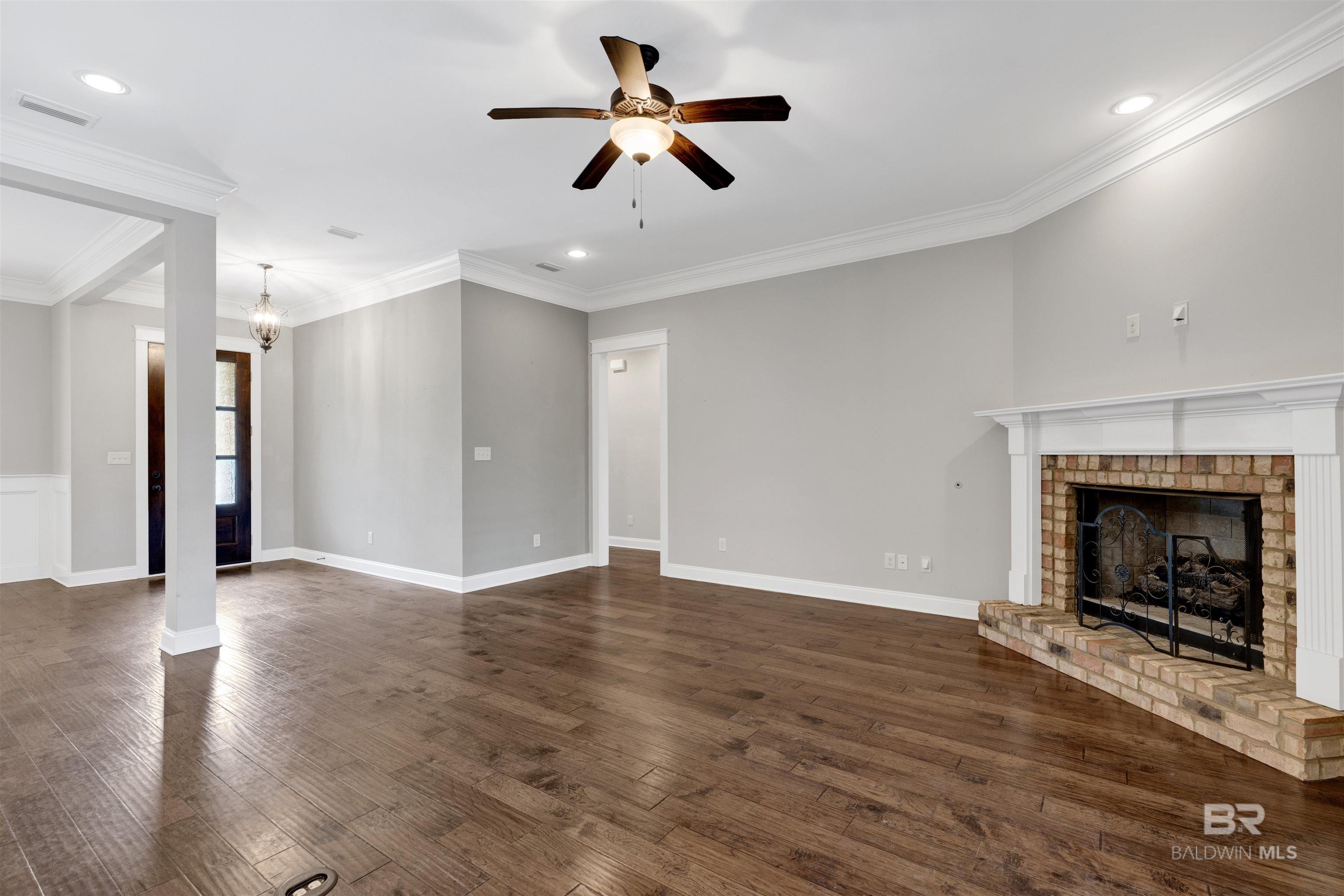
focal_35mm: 16
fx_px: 597
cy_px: 448
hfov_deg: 96.7
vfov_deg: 73.7
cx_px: 672
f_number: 11
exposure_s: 1/4
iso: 400
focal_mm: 16
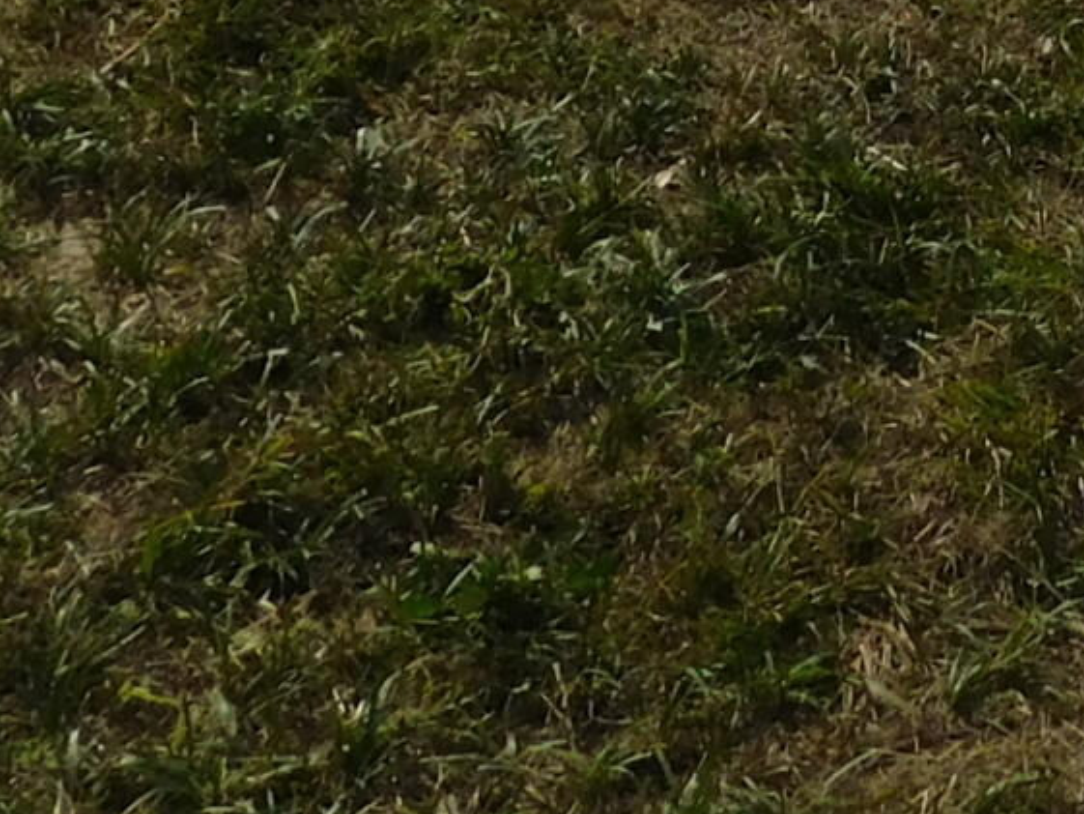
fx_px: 3853
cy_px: -1181
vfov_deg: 10.3
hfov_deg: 15.2
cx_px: 1430
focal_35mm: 123
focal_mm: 4
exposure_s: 1/1250
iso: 125
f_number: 6
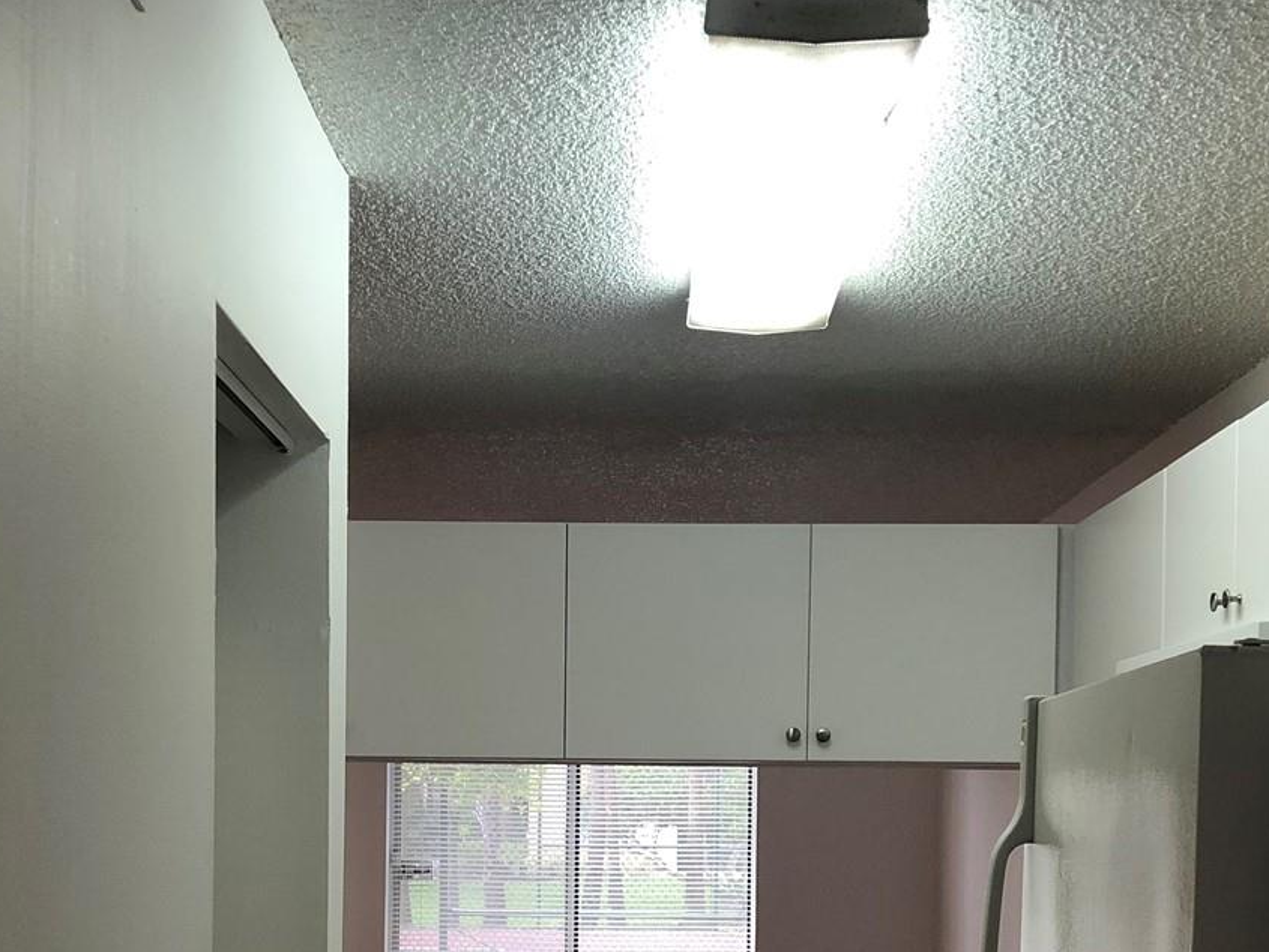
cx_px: 556
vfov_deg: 26.9
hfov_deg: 36.1
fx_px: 1943
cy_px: 800
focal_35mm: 53
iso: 40
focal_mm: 4
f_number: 1.8
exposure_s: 1/30
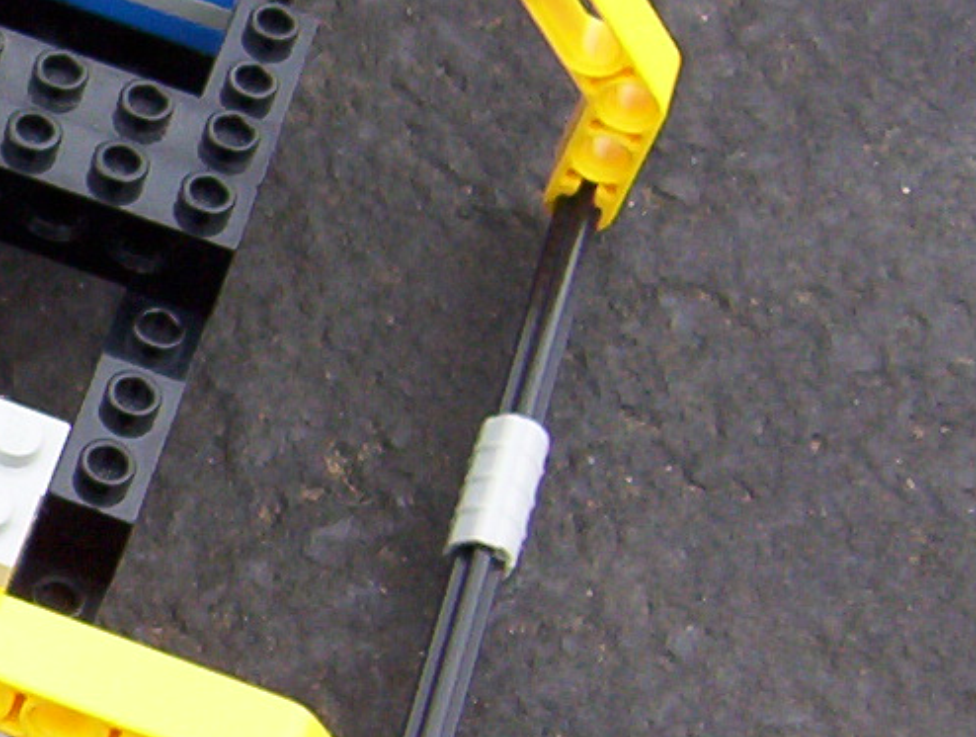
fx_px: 3363
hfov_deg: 15.2
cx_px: -500
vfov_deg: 12.5
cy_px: 330
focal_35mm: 119
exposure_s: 1/507
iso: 100
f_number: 2.76
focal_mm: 5.54
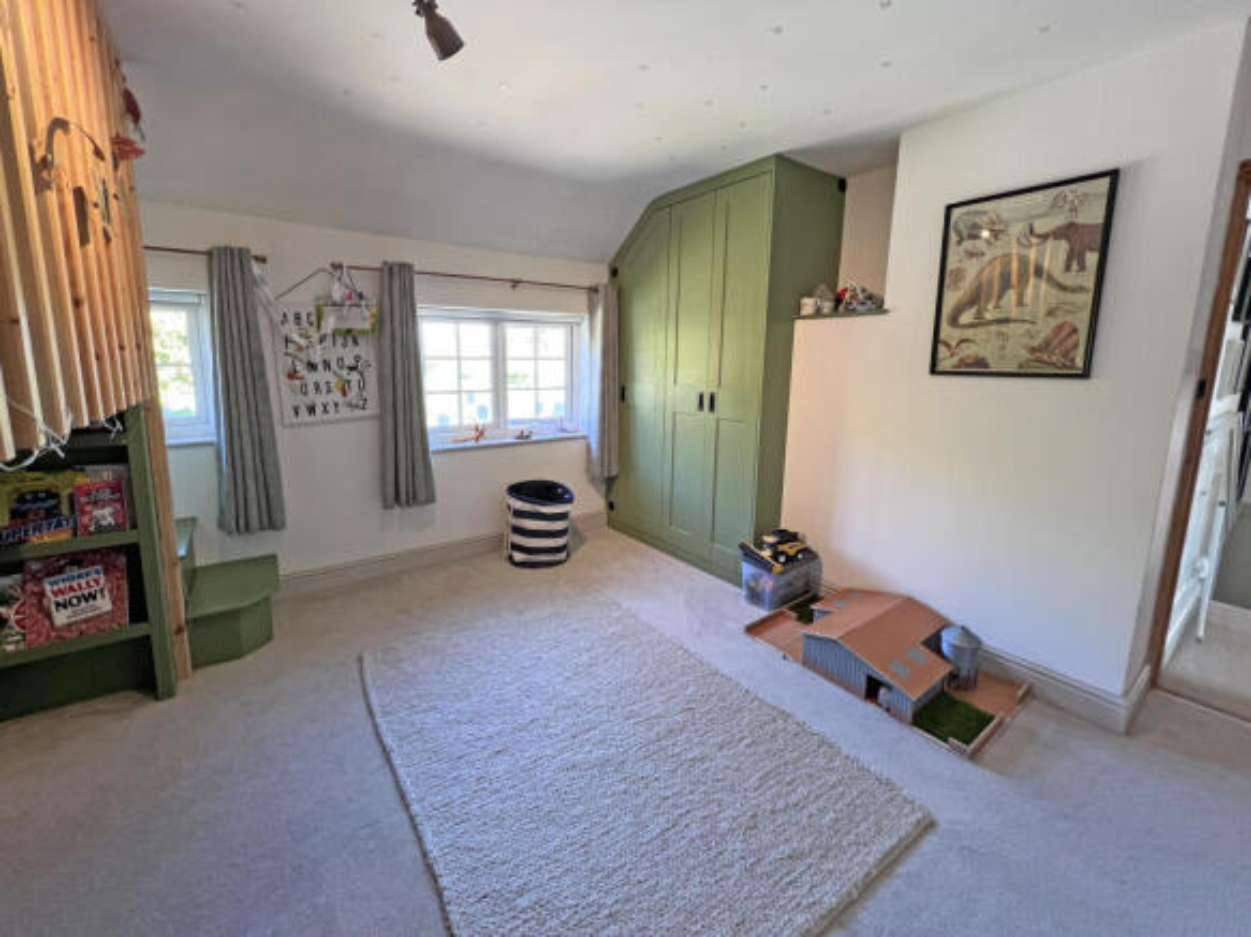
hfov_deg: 106.2
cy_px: 468
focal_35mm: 13
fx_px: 470
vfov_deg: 89.9
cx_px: 626
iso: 125
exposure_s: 1/50
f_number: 1.8
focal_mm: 1.57
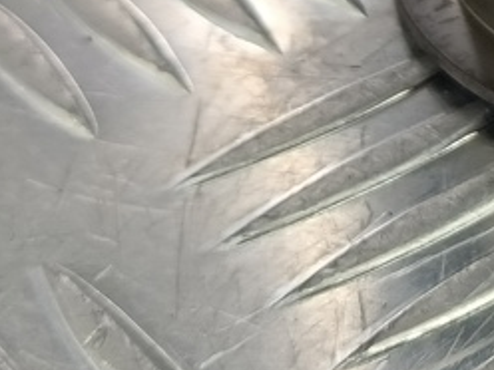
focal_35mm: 95
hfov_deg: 17.8
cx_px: 805
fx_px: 1356
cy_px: -205
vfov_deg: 14.4
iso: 129
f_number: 1.6
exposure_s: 1/50
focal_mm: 4.11
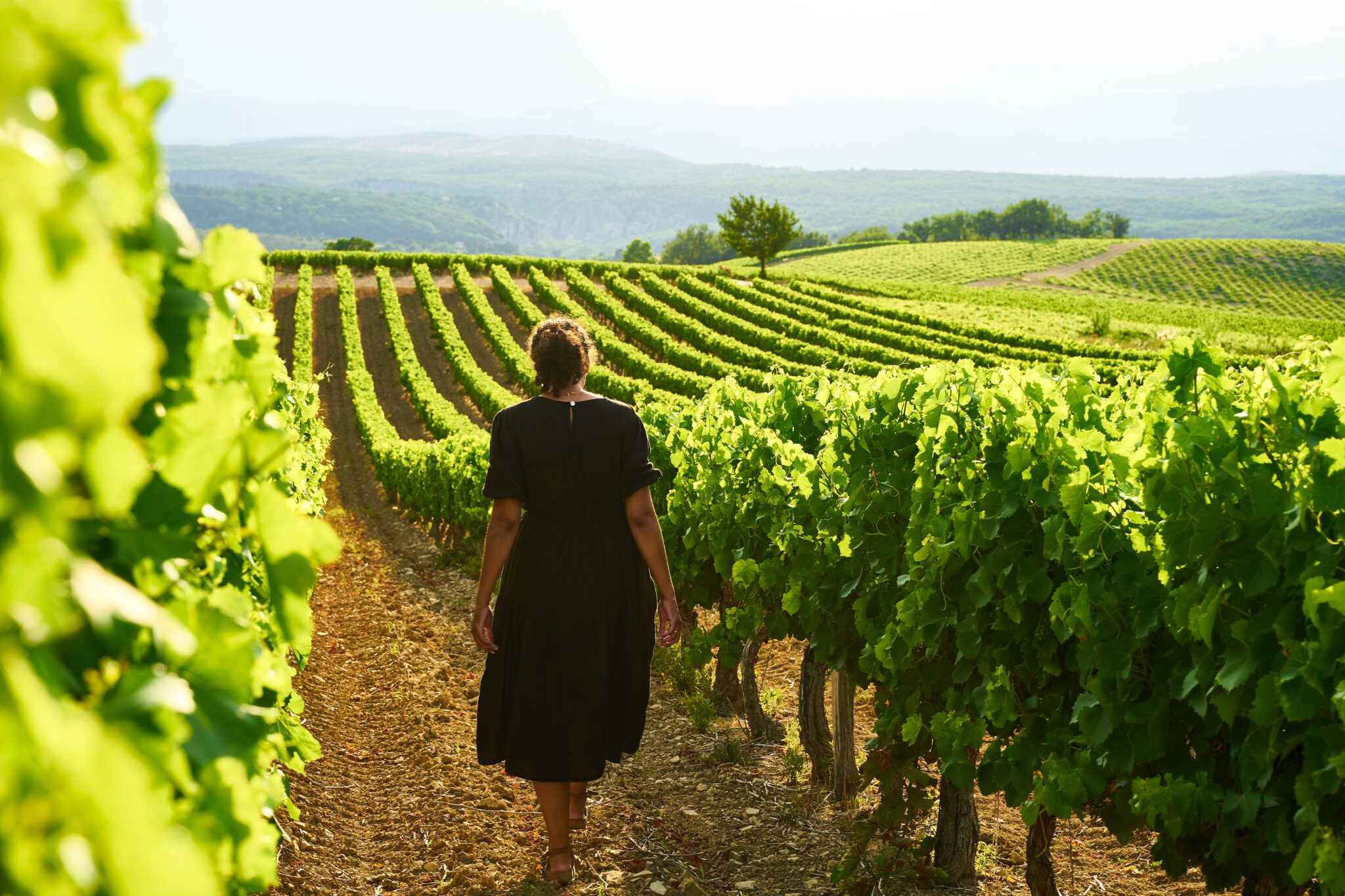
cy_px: 448
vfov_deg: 22.3
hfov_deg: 32.9
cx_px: 672
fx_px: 2279
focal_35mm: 61
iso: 100
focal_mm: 61
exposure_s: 1/125
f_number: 8
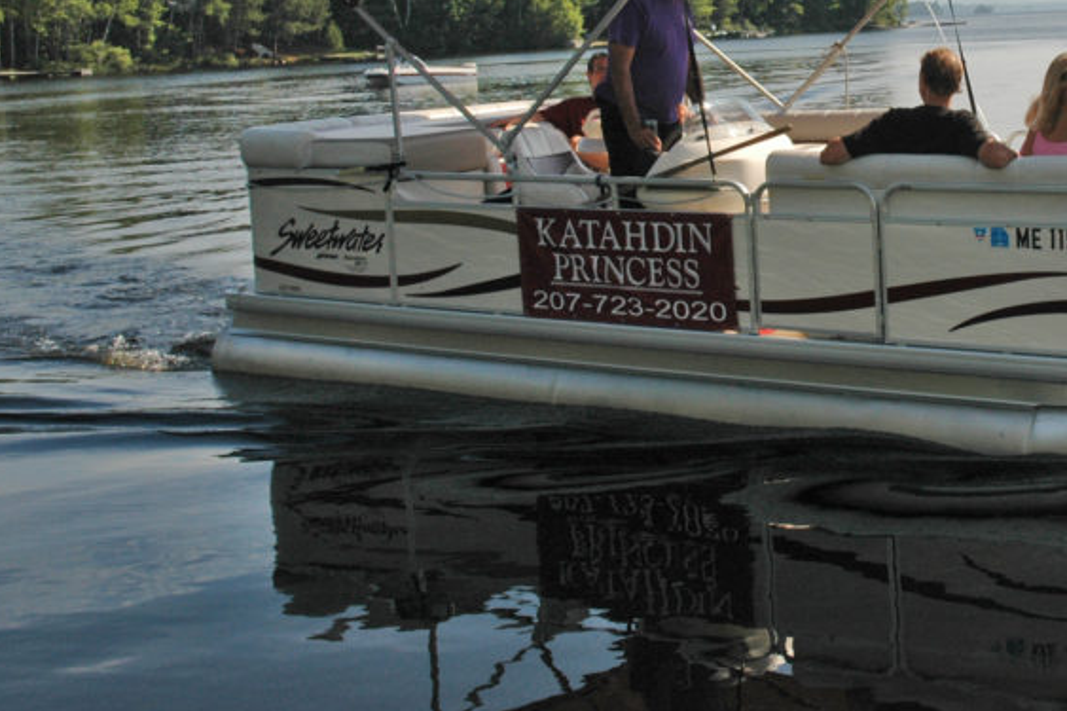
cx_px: 870
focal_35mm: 60
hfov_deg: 32.4
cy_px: 115
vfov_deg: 22.2
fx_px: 1778
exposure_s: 1/500
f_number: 8
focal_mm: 22
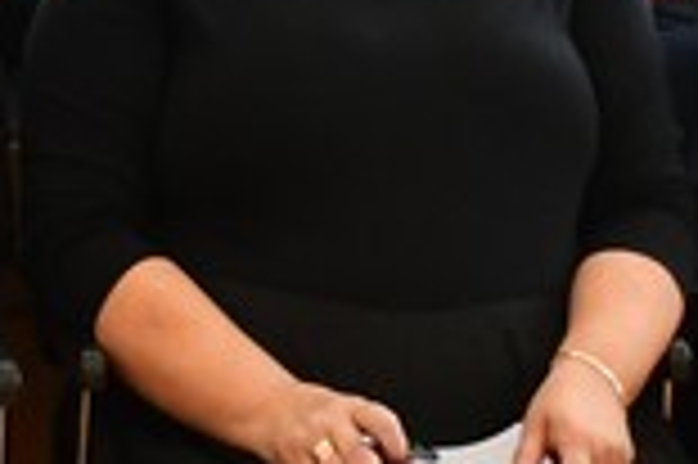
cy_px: 29
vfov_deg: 6.1
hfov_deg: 9.2
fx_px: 4358
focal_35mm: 225
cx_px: 468
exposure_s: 1/160
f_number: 3.8
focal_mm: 23
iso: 800
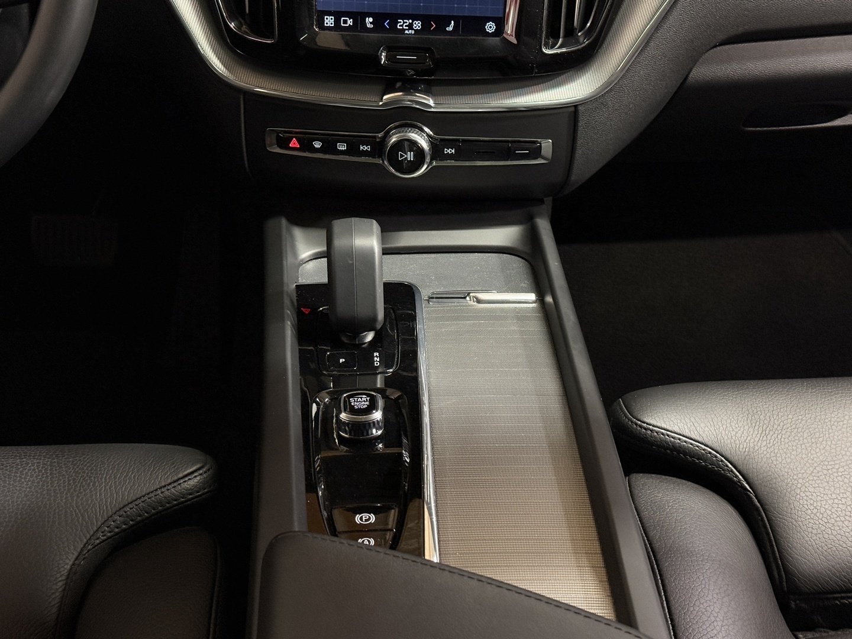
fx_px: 1181
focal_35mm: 48
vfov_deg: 30.3
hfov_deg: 39.7
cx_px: 426
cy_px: 320
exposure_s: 1/33
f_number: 1.78
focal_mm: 6.76
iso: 250
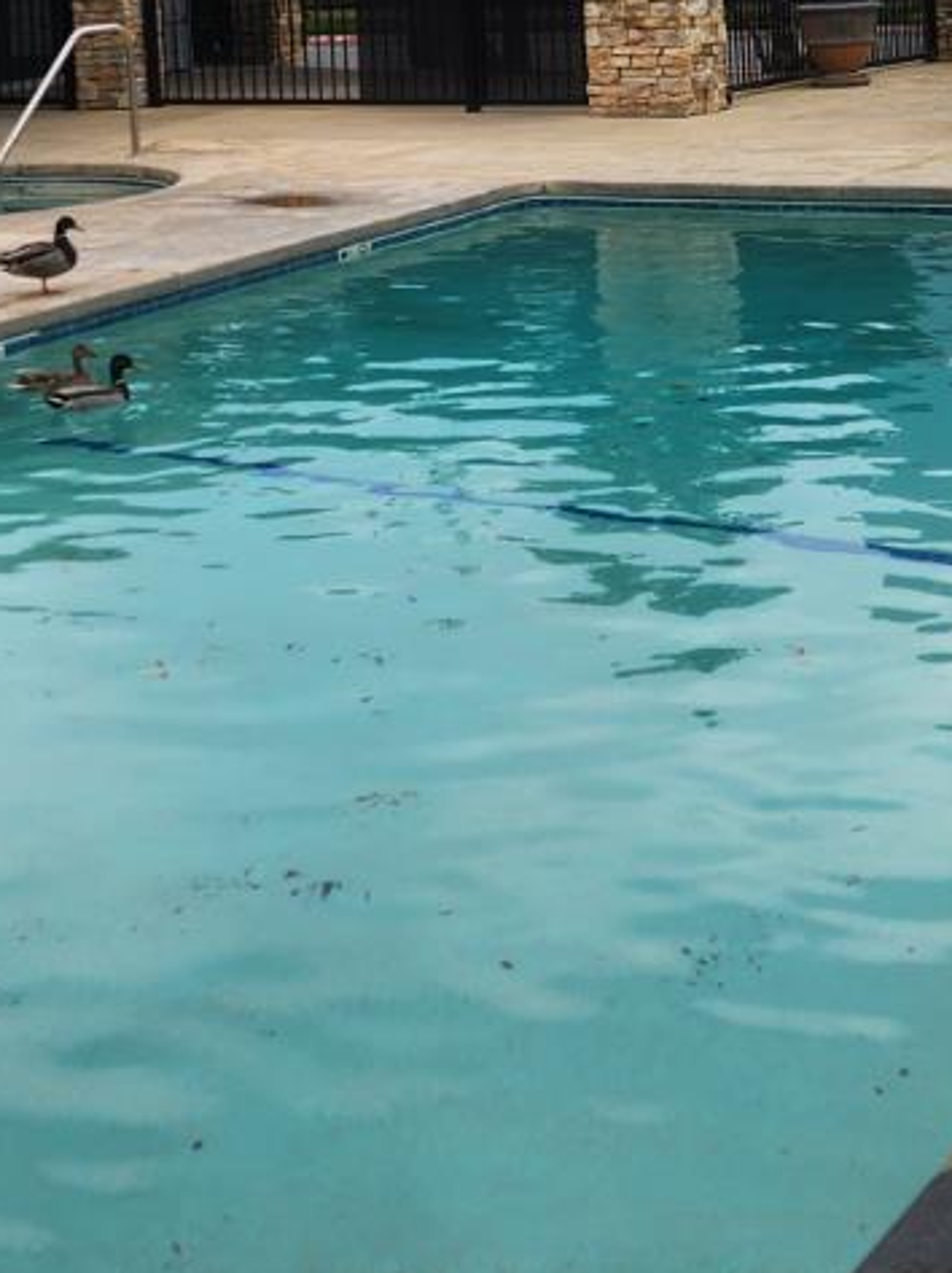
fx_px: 2680
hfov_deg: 20.0
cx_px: 282
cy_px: 42
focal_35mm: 73
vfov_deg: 25.5
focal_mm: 5.4
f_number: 1.8
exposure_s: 1/1076
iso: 20
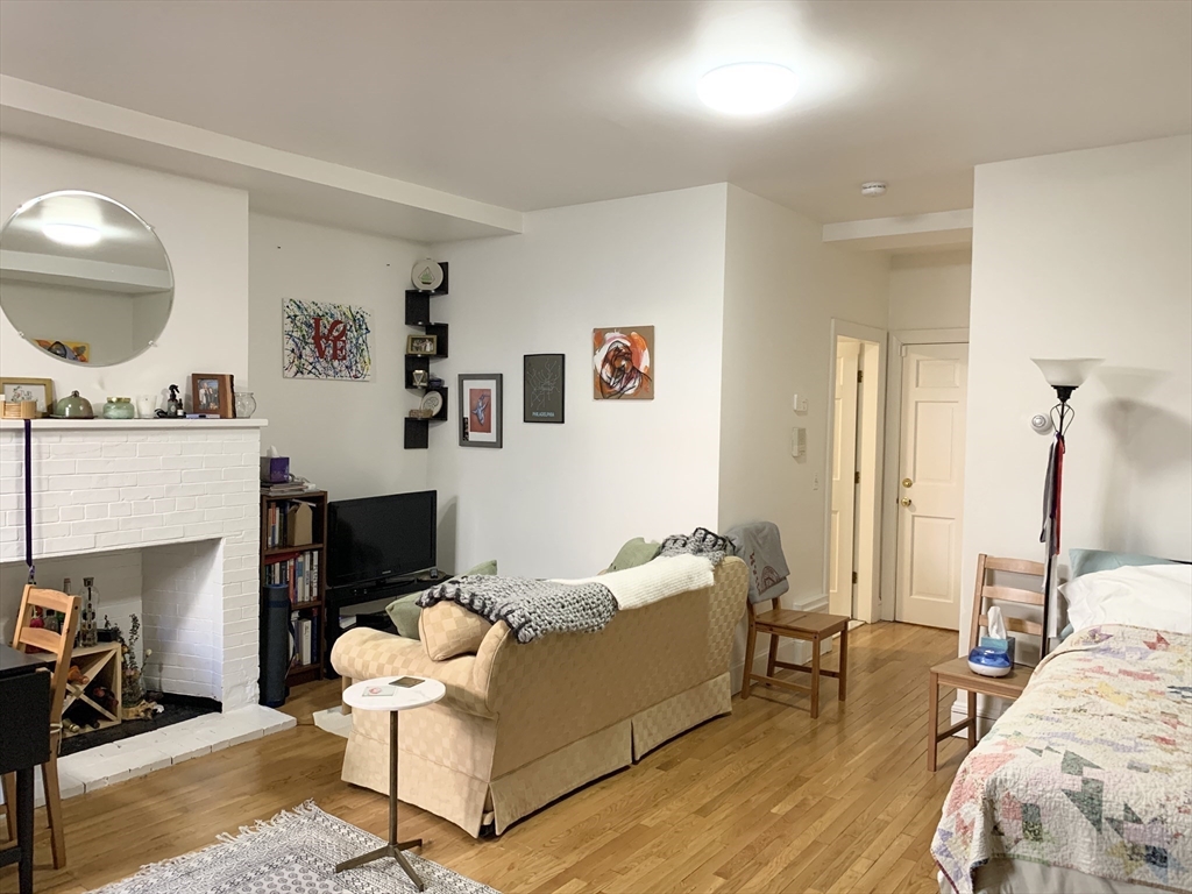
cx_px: 596
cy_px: 447
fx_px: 895
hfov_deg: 67.3
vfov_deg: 53.1
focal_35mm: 26
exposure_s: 1/60
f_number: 1.8
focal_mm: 4.25
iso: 320
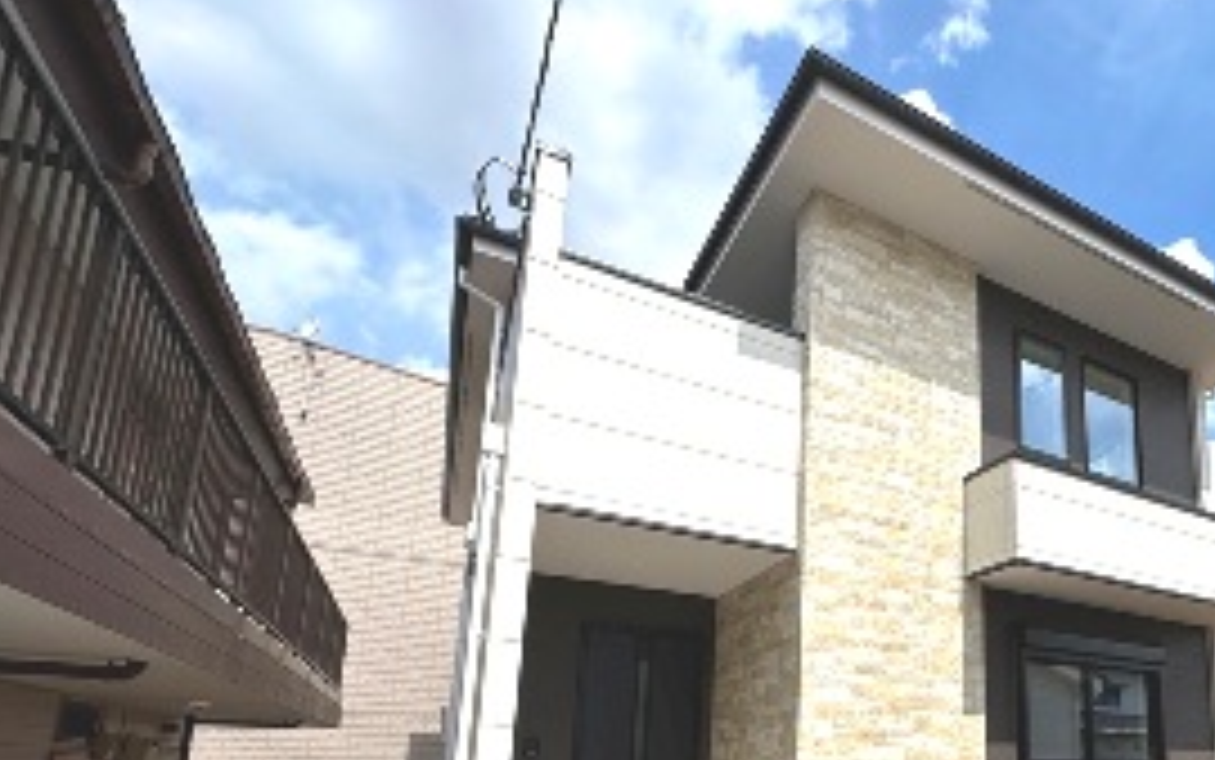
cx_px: 864
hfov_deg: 75.6
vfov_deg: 50.4
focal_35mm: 22
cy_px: 648
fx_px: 729
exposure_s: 1/3401
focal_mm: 2.22
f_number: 2.2
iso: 50
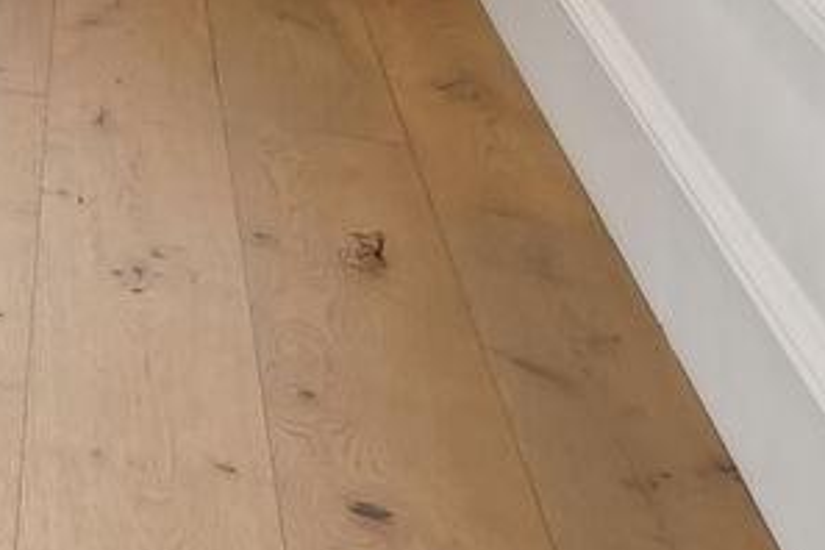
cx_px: -1125
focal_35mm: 93
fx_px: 2131
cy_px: -694
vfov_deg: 12.2
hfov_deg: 14.6
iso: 800
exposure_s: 1/50
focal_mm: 16
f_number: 8
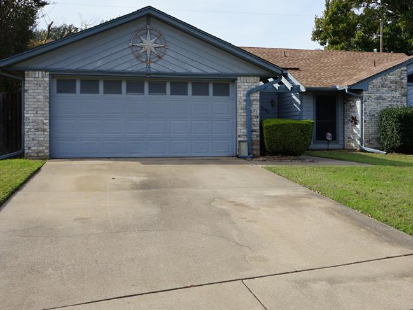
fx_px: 525
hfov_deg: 42.8
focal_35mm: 44
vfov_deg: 32.8
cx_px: 239
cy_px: 132
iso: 100
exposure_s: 1/125
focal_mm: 29
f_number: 11
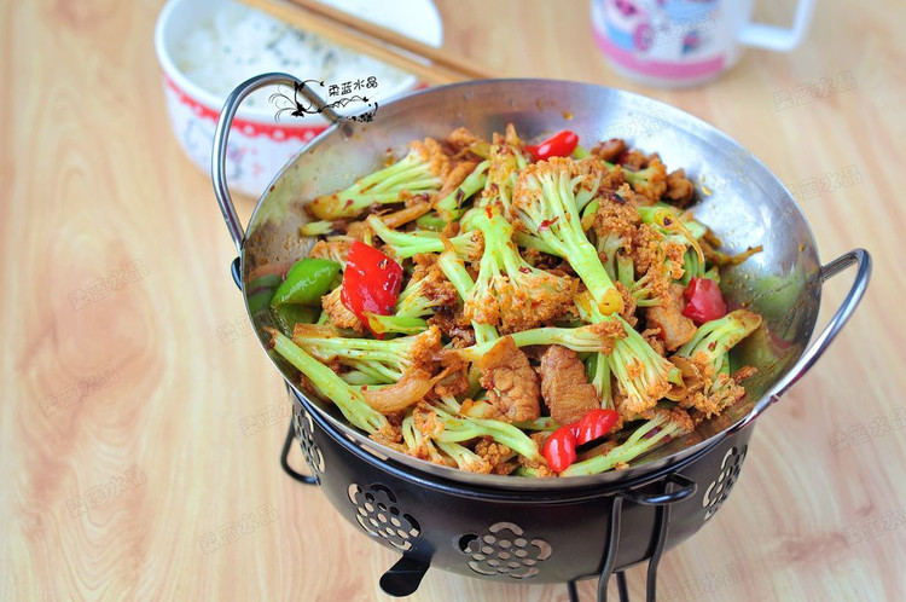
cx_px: 453
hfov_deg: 27.0
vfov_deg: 18.1
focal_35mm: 75
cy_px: 301
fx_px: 1885
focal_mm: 50
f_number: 4
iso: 200
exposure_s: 1/180
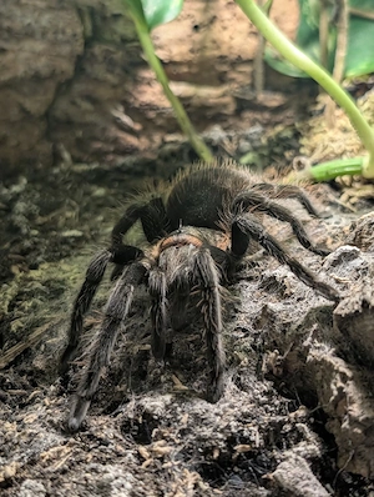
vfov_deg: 38.8
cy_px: 248
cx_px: 187
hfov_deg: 29.8
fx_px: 704
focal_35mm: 49
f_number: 1.68
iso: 358
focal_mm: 6.9
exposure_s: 1/56.8
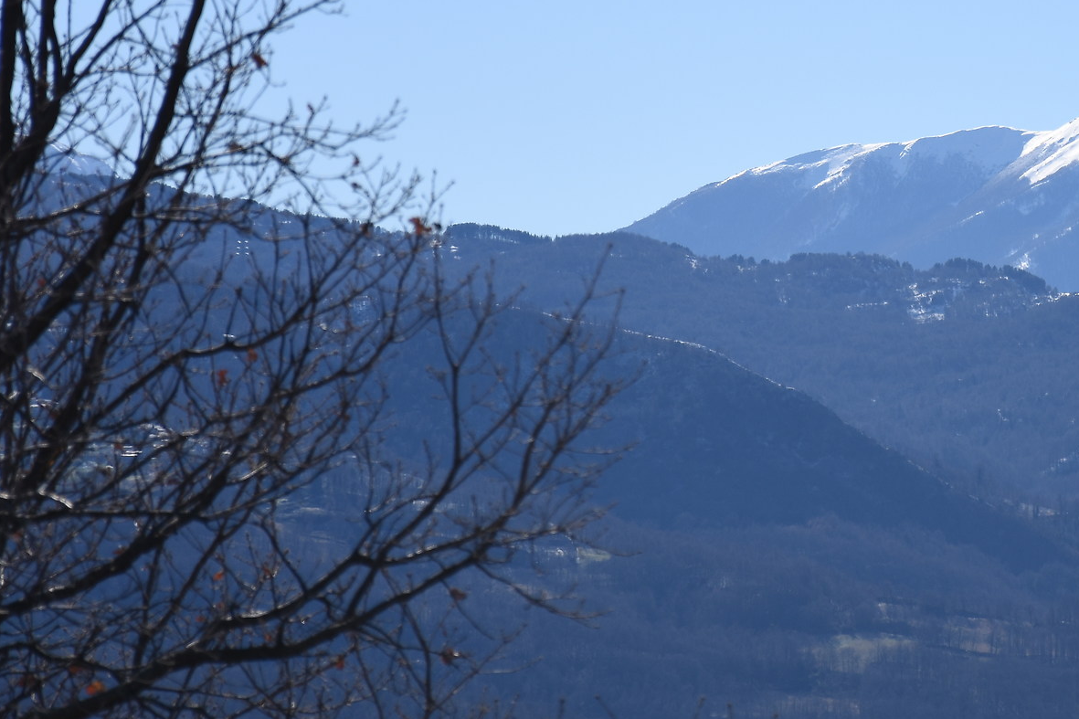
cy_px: 137
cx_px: 944
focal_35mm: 320
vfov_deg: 4.3
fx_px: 9590
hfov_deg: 6.4
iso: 100
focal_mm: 105
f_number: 5.6
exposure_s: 1/800
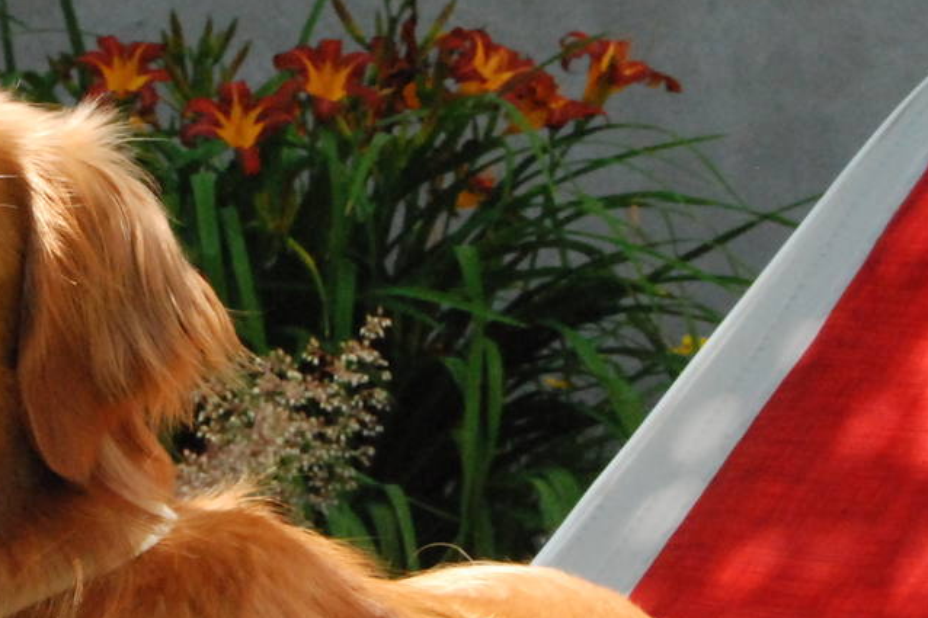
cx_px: 143
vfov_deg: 6.9
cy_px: 209
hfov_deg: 10.3
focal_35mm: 199
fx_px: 5128
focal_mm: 44
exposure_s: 1/500
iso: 1600
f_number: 11
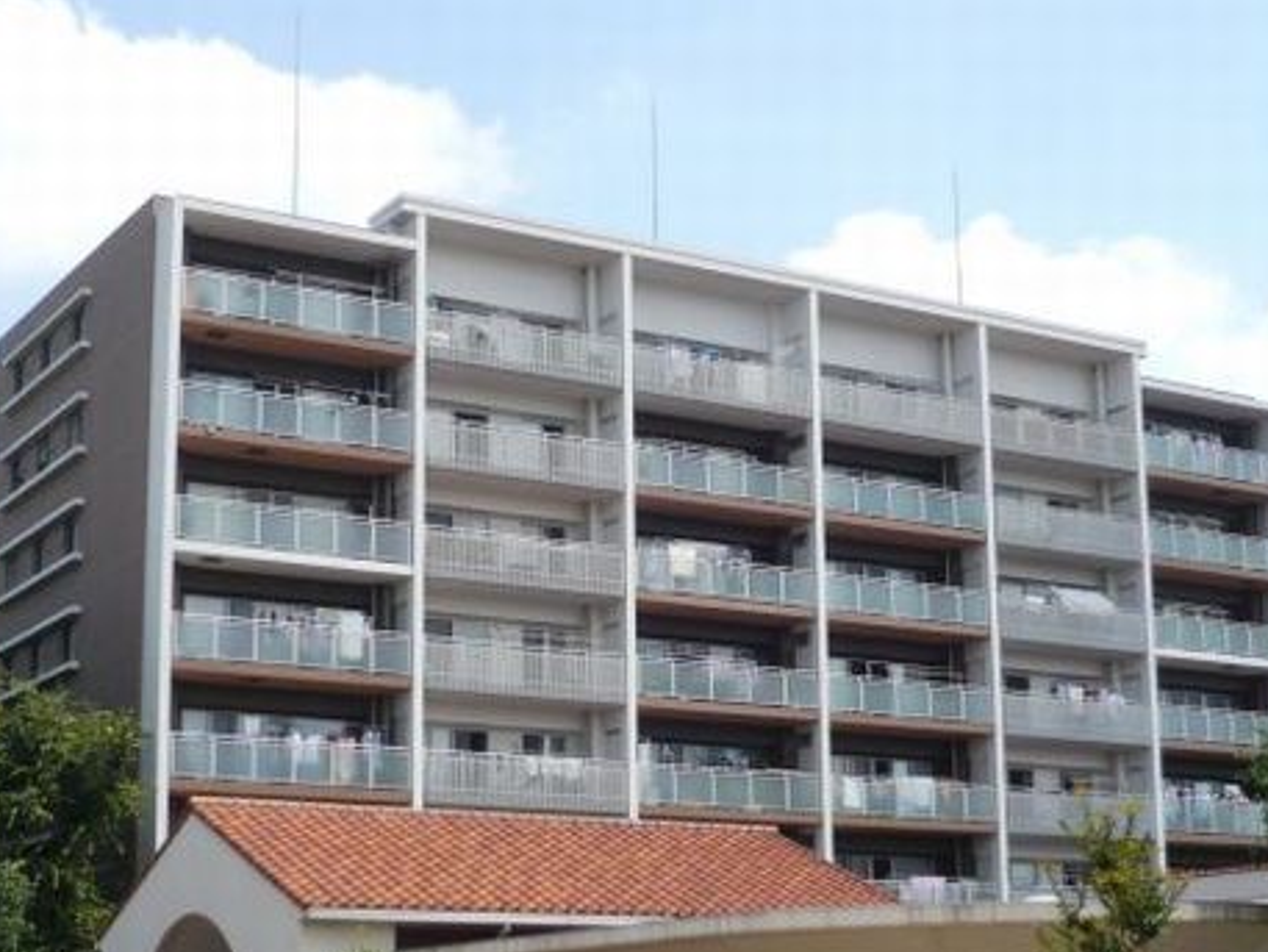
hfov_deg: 30.7
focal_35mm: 63
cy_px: 616
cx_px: 674
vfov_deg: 23.2
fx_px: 2308
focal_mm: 7.4
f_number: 3.5
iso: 100
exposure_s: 1/640
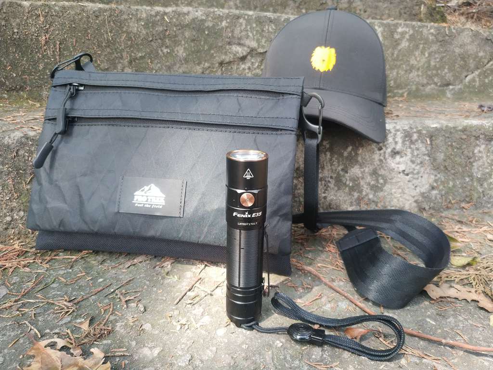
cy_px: 185
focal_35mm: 32
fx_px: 456
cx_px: 246
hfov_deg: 56.8
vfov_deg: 44.2
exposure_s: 1/100
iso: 168
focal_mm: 4.5
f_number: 2
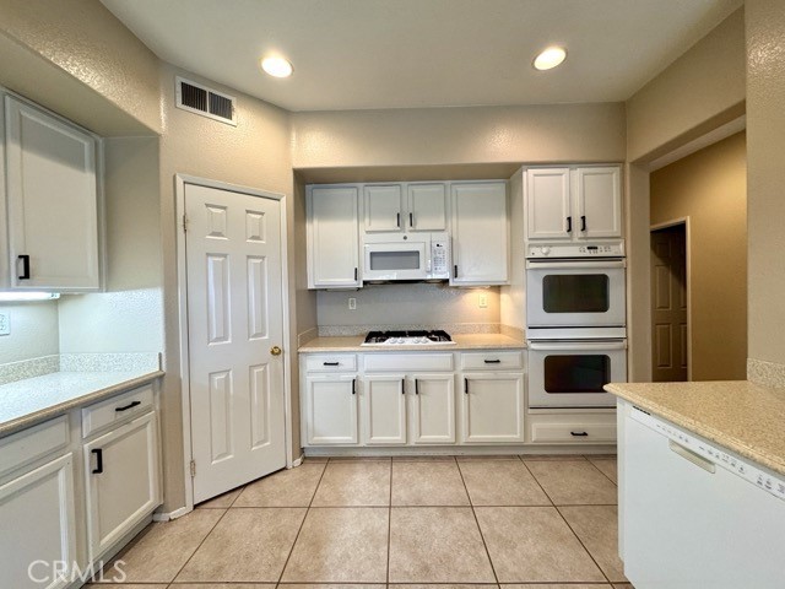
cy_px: 294
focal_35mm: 14
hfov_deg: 102.1
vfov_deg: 85.7
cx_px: 392
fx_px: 317
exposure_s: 1/60
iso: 160
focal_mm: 2.22
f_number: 2.2
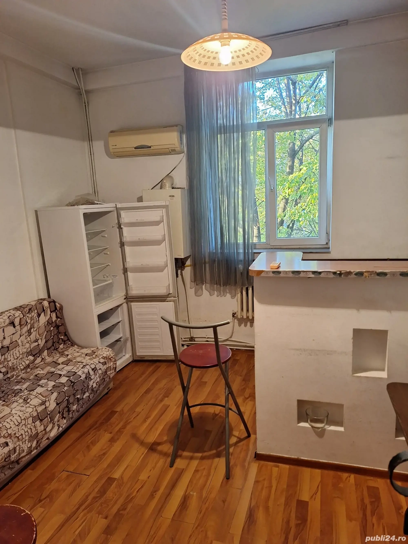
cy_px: 272
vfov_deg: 73.9
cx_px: 204
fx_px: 362
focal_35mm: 23
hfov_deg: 58.9
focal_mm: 5.54
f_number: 1.8
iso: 200
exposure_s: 1/50
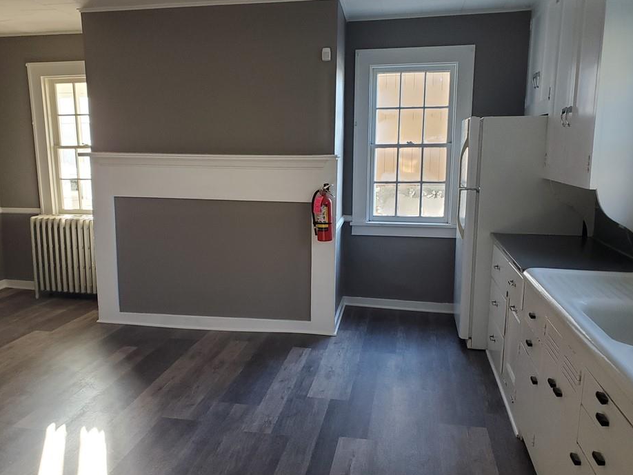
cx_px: 296
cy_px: 250
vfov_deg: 48.2
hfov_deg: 61.6
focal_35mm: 29
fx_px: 530
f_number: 2.4
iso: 320
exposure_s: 1/86
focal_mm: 4.3
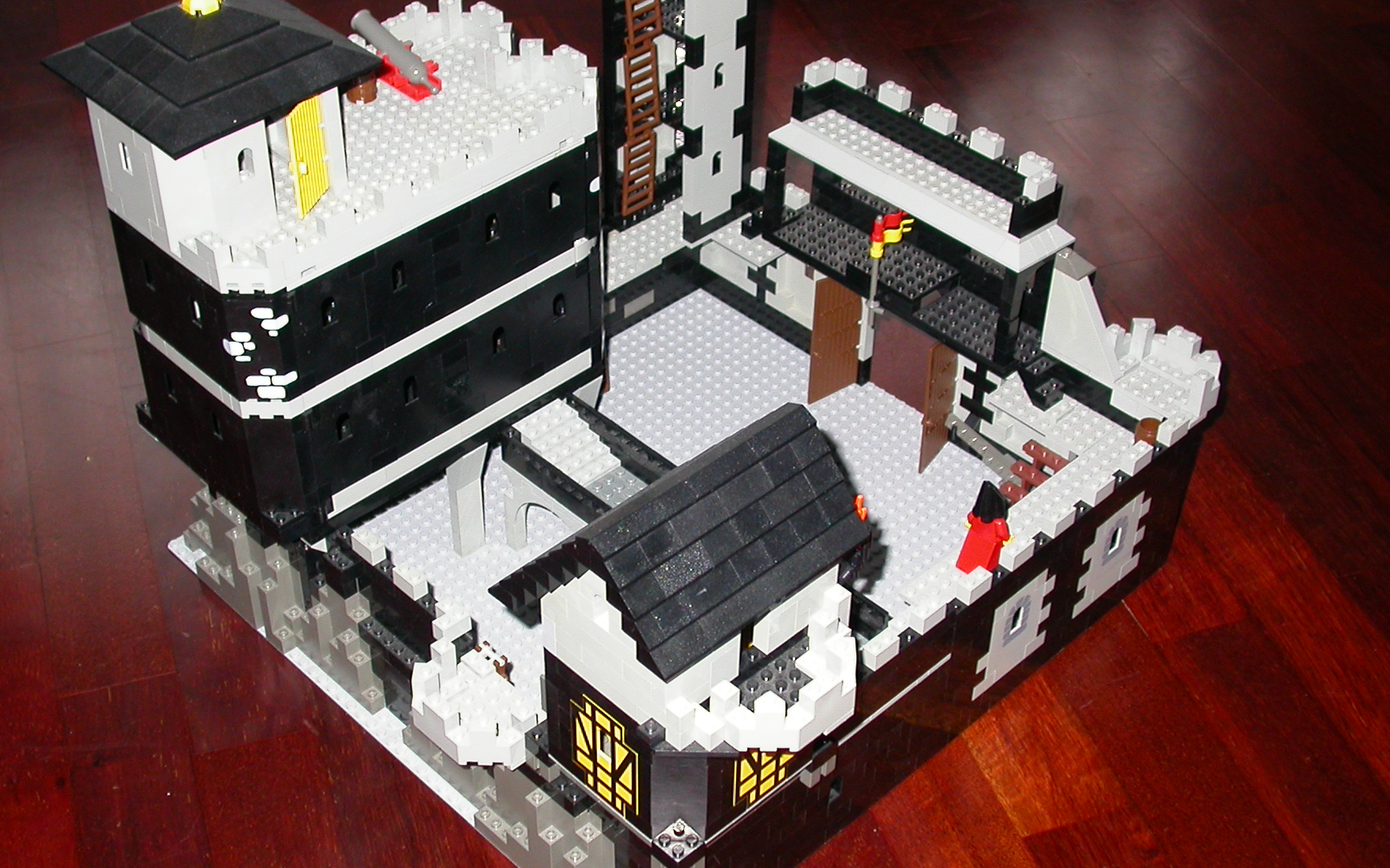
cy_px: 432
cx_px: 673
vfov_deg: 24.9
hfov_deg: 38.9
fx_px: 1970
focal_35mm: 52
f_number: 2.6
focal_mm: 7.85
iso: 100
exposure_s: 1/60
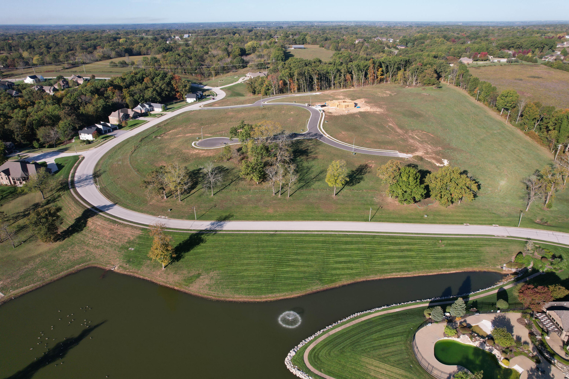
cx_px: 284
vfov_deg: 57.2
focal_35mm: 22
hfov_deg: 78.6
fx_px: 348
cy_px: 190
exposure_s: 1/350
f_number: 2.8
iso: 130
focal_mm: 8.38
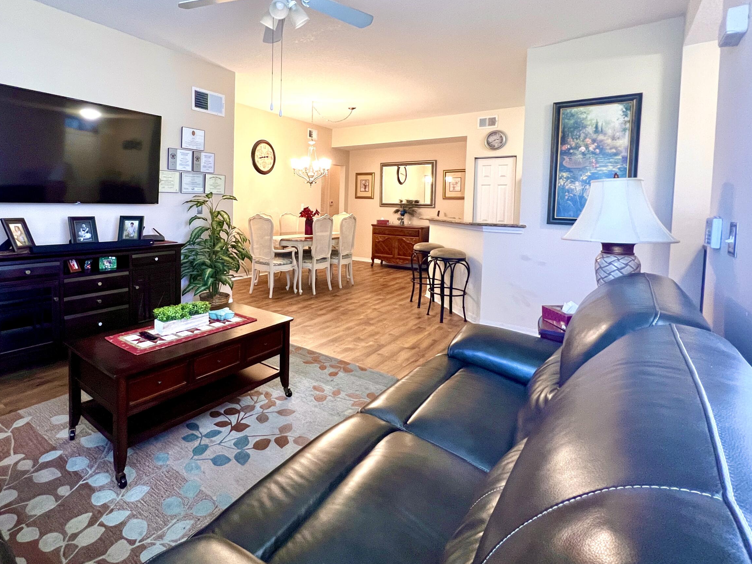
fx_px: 369
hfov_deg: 89.8
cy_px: 220
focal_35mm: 17
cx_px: 300
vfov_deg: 73.8
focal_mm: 1.57
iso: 320
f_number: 1.8
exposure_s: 1/60
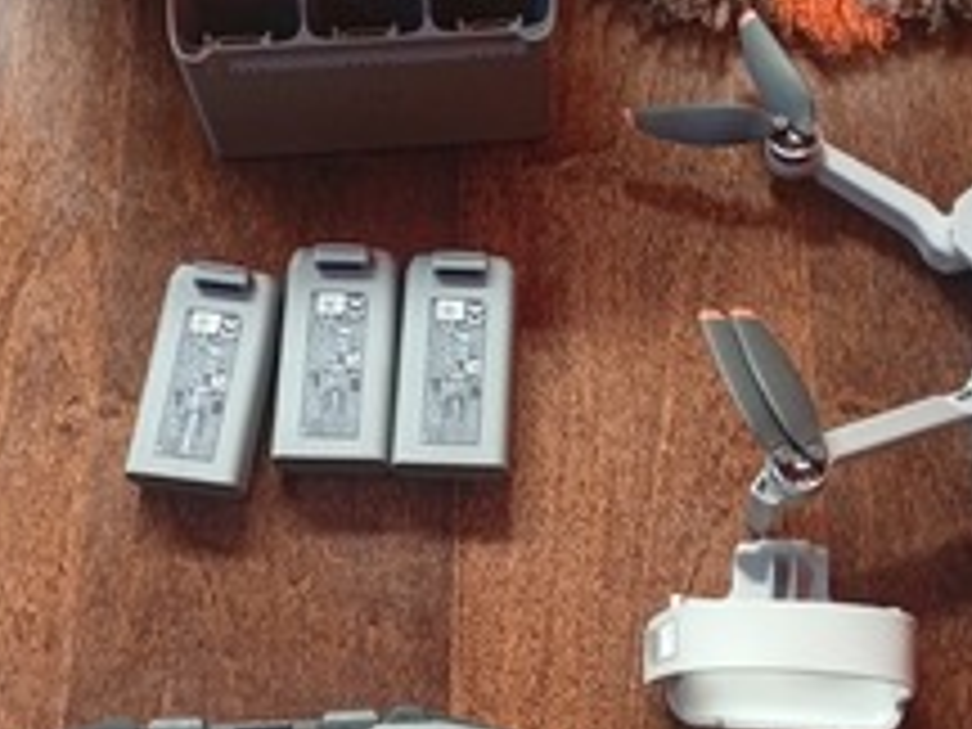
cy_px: 315
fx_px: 1264
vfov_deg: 32.1
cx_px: 531
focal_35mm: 45
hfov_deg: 42.0
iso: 608
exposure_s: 1/20
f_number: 1.8
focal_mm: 3.98
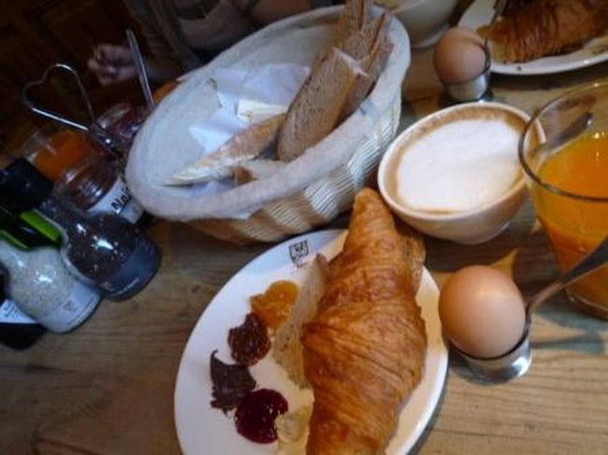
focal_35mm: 25
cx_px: 304
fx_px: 439
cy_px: 228
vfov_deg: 54.8
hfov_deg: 69.4
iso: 125
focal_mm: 4.4
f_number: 2.8
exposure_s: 1/30
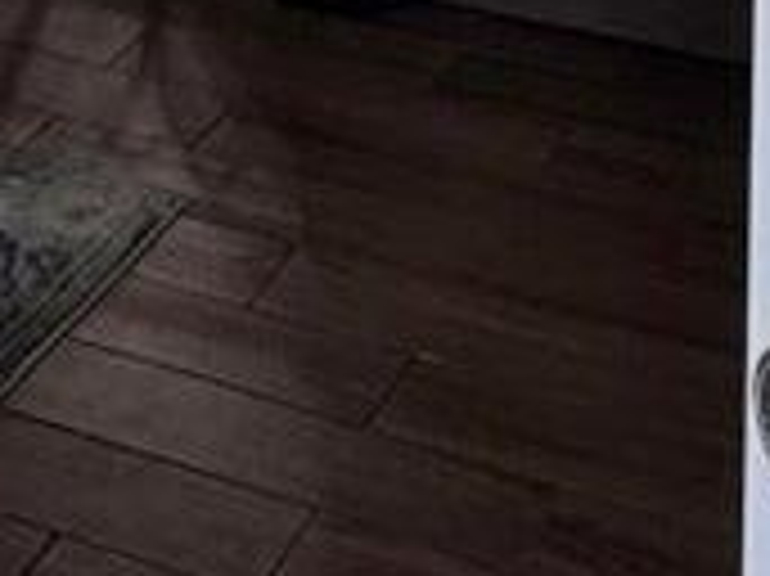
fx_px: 2490
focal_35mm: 112
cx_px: 47
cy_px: -963
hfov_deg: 17.3
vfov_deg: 10.6
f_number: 2.2
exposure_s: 1/99
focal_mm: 2.22
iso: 125
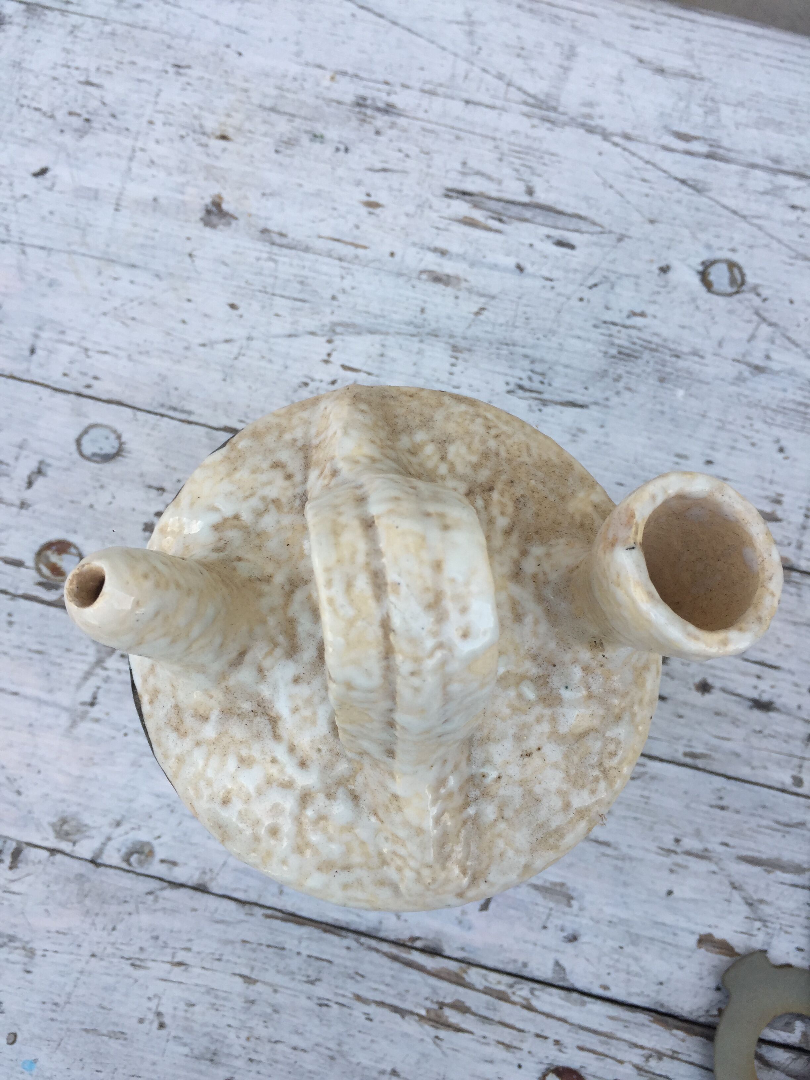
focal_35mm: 29
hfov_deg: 48.2
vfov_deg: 61.7
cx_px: 405
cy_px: 540
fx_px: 905
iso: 32
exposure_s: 1/273
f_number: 2.2
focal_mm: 4.15
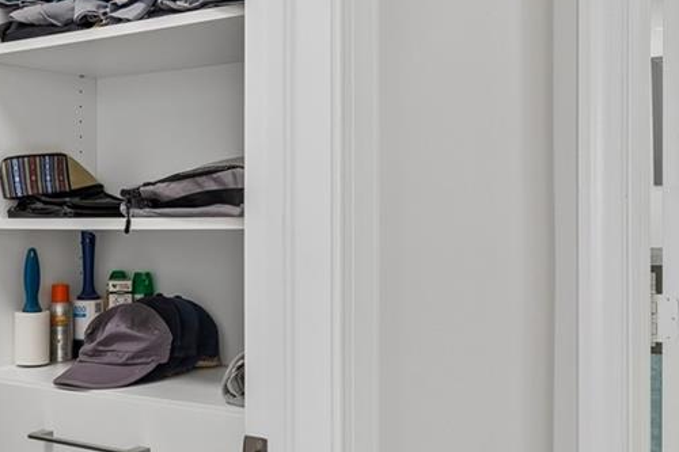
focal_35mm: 48
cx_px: 291
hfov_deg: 41.0
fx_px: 905
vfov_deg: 28.0
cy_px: 210
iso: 100
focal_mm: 10
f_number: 7.1
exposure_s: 1/20
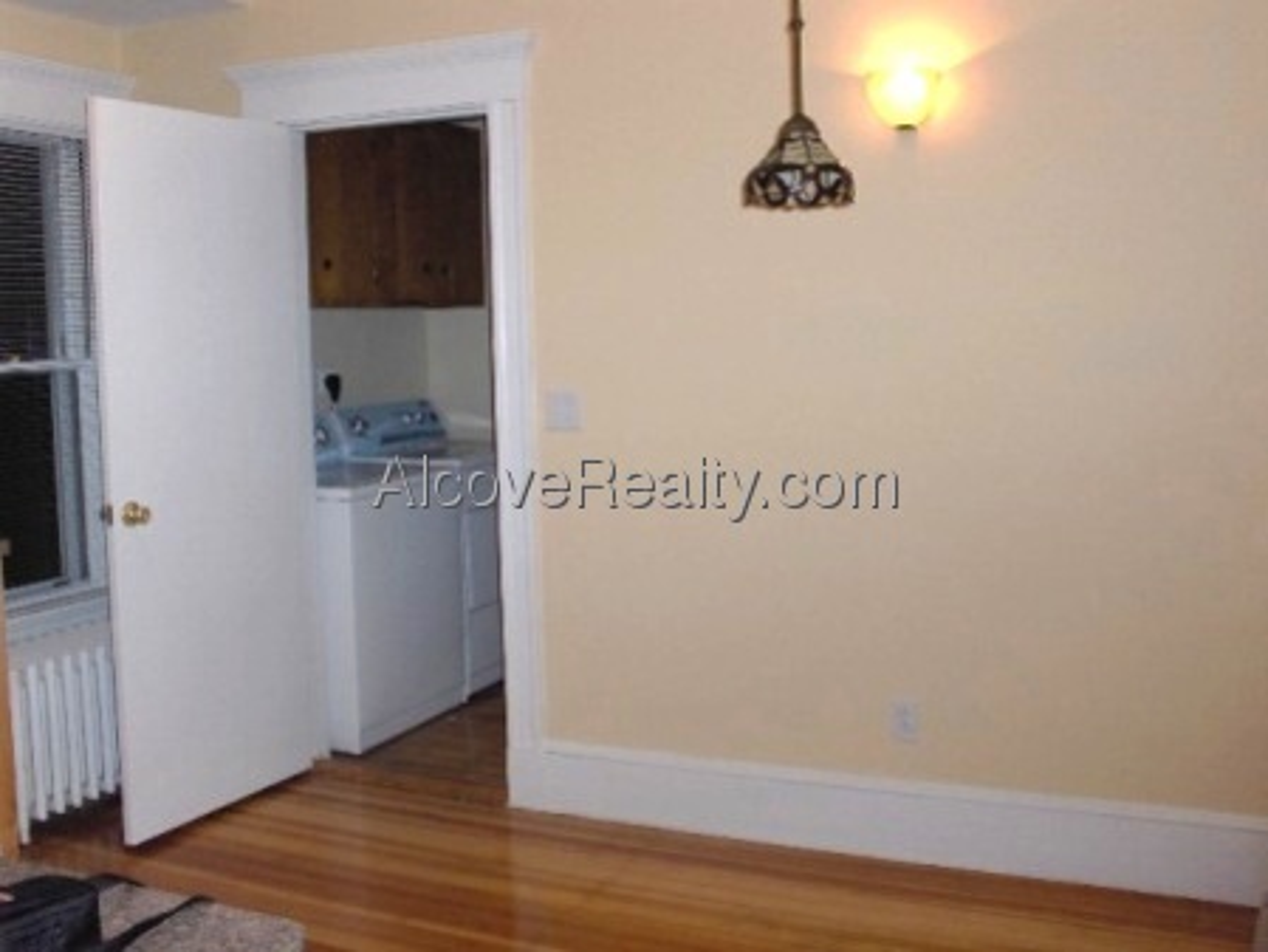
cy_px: 476
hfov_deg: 63.4
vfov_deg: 49.8
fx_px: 1026
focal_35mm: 28
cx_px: 634
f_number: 2.8
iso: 50
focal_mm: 5.8
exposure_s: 1/60
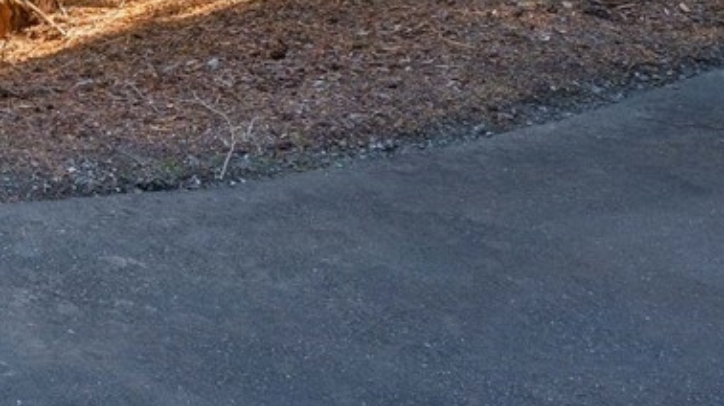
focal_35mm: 80
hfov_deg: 20.3
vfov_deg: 12.6
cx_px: -522
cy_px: -493
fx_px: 1535
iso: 125
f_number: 7.1
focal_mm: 17
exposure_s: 1/60
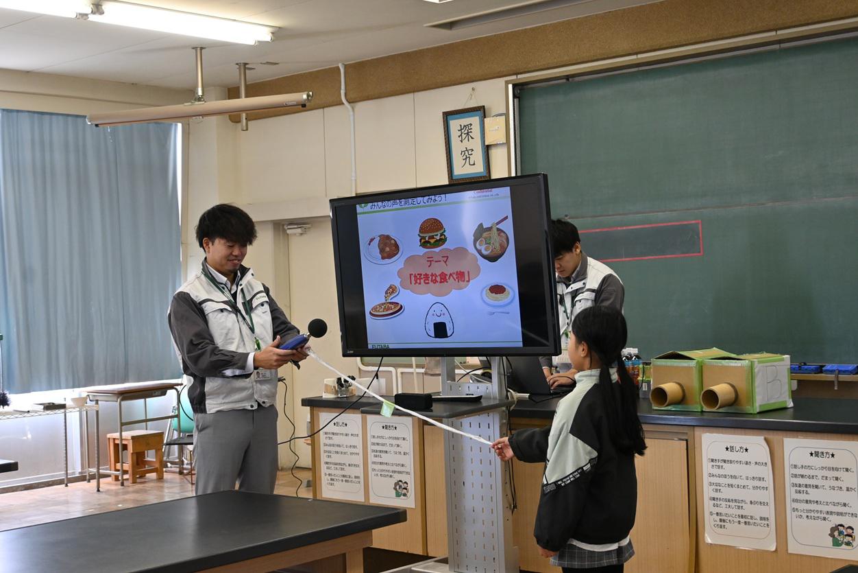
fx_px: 1216
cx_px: 429
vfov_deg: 26.5
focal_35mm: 51
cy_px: 286
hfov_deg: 38.9
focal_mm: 34
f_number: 5
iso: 1000
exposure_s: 1/125
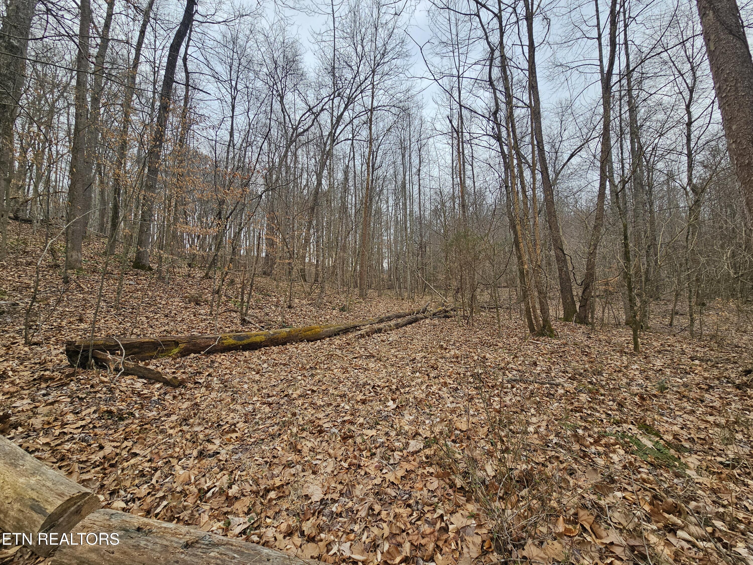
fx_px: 283
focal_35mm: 13
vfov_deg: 89.9
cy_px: 282
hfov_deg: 106.2
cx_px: 376
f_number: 2.2
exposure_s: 1/289
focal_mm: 2.2
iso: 50
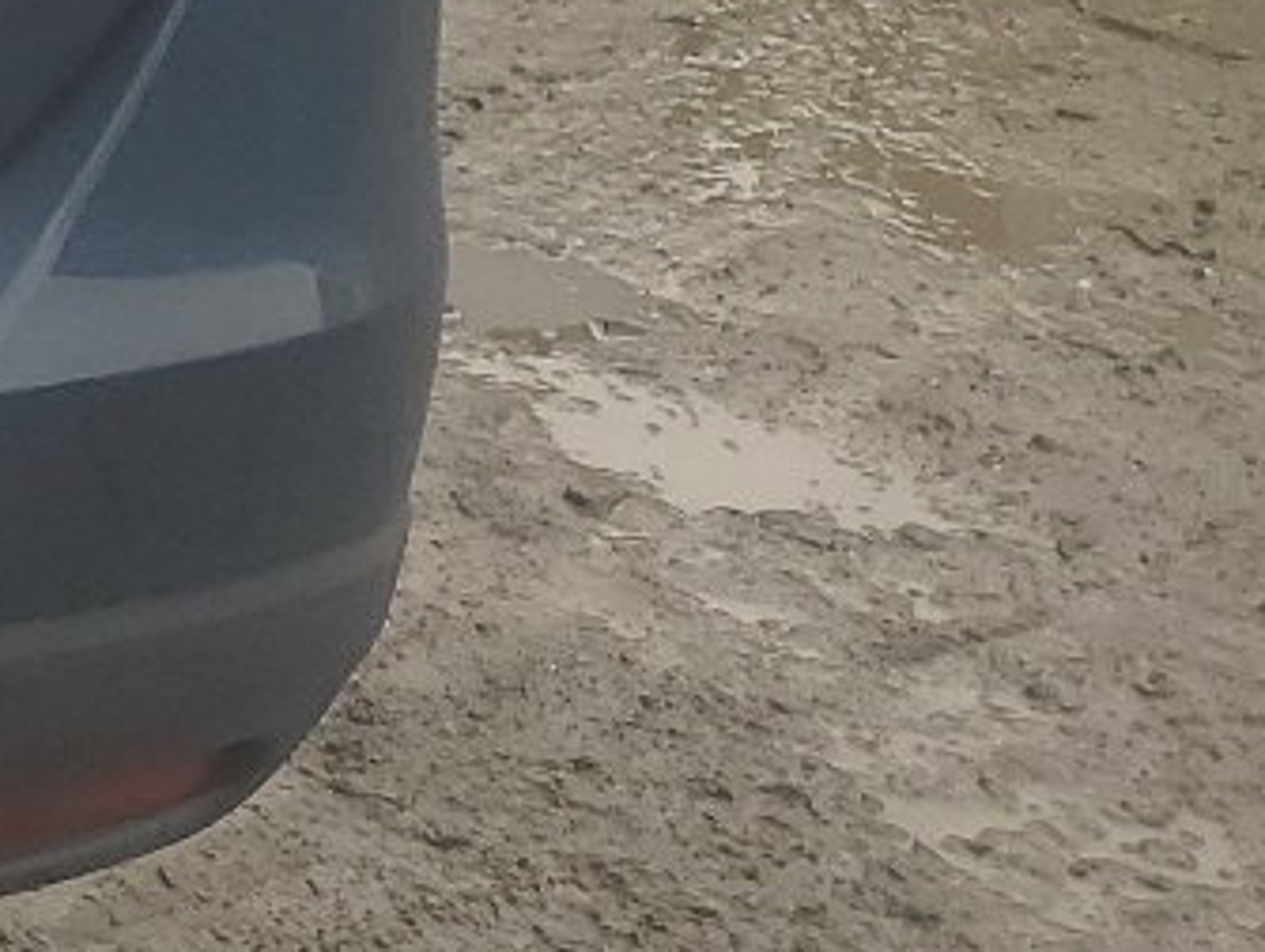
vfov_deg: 11.2
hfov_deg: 12.7
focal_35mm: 124
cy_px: -748
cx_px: -1688
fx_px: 4536
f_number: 1.5
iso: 50
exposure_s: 1/435
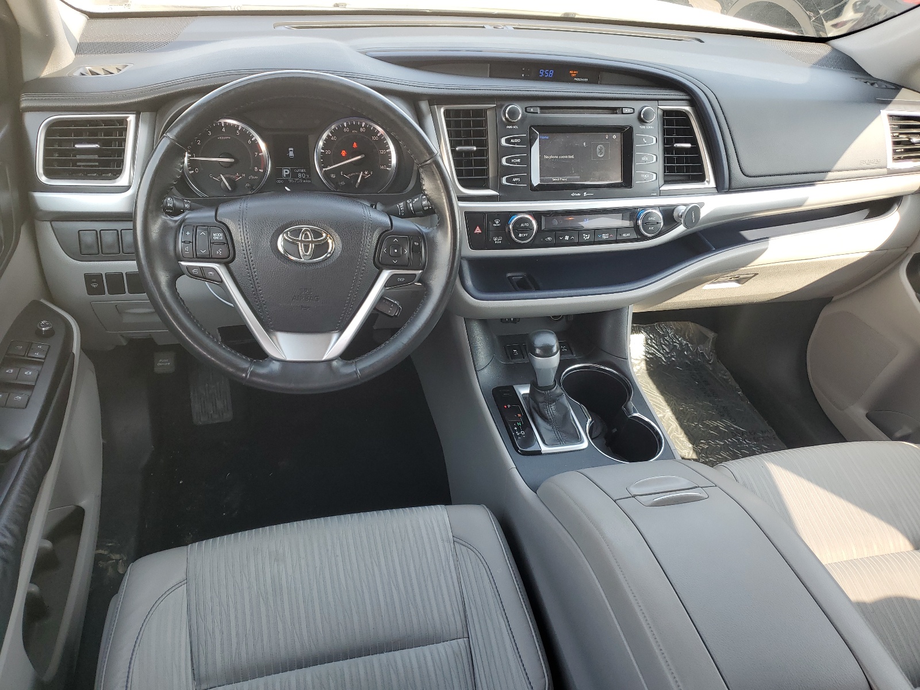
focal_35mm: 26
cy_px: 345
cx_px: 460
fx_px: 691
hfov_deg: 67.3
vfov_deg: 53.1
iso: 50
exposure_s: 1/189
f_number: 1.5
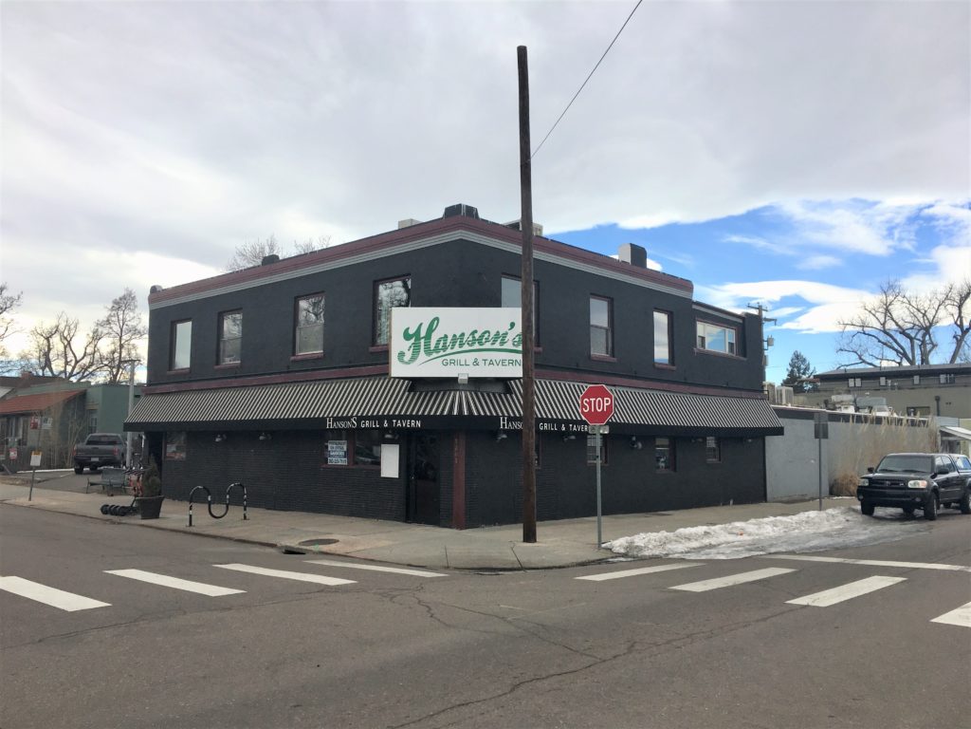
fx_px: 813
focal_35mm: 29
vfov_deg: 48.2
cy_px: 364
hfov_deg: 61.7
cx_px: 486
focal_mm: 4.15
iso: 25
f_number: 2.2
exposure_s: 1/777
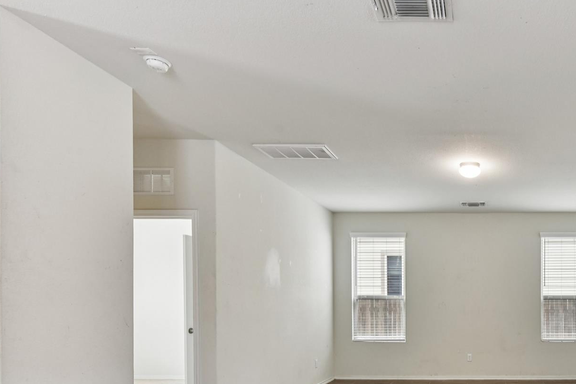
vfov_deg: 45.6
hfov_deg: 61.0
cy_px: 304
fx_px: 432
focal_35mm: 27
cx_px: 473
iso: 400
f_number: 8
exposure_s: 1/25
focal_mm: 16
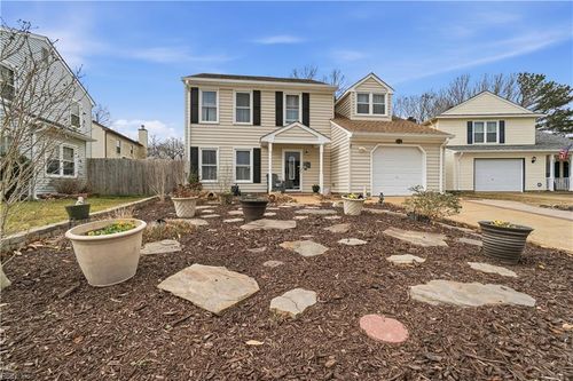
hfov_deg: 100.4
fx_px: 239
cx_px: 286
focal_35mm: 15
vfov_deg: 77.3
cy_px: 190
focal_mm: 10
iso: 100
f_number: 8
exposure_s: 1/1000
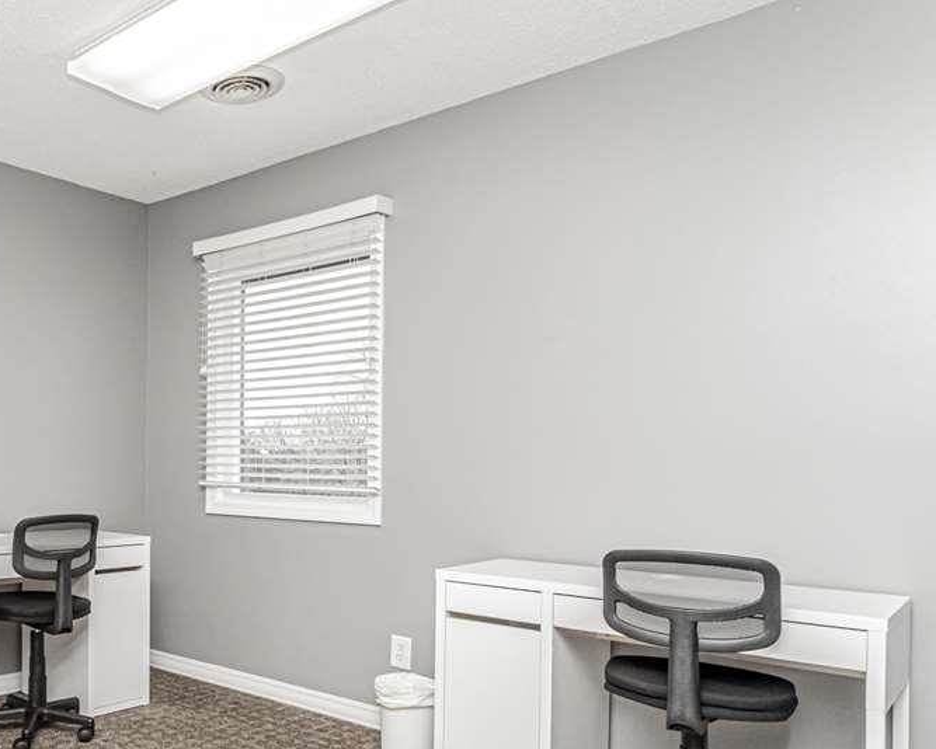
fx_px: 748
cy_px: 587
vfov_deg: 50.4
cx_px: 72
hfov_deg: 54.6
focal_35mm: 27
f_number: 10
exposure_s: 1/60
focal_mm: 10
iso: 900
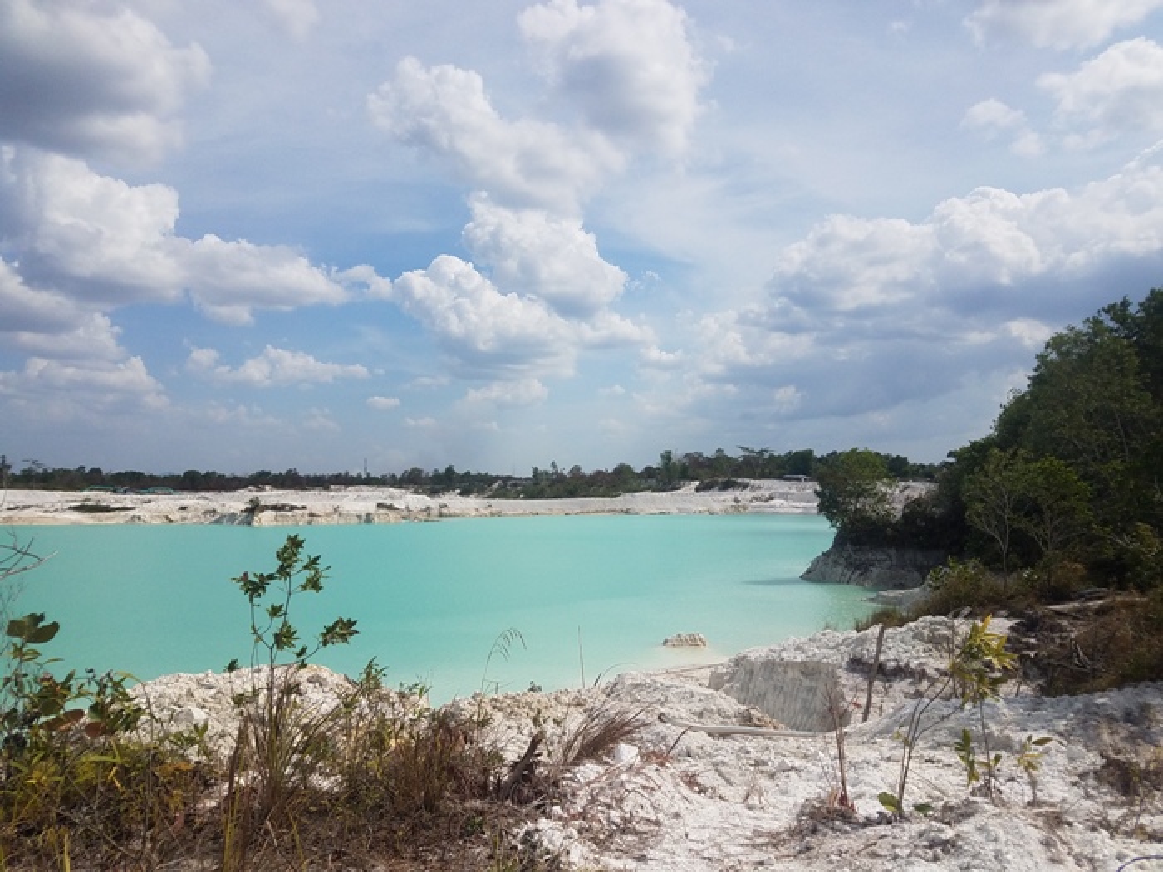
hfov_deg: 67.3
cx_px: 582
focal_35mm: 26
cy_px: 436
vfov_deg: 53.1
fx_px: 874
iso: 40
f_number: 1.7
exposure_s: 1/4112
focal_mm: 4.2
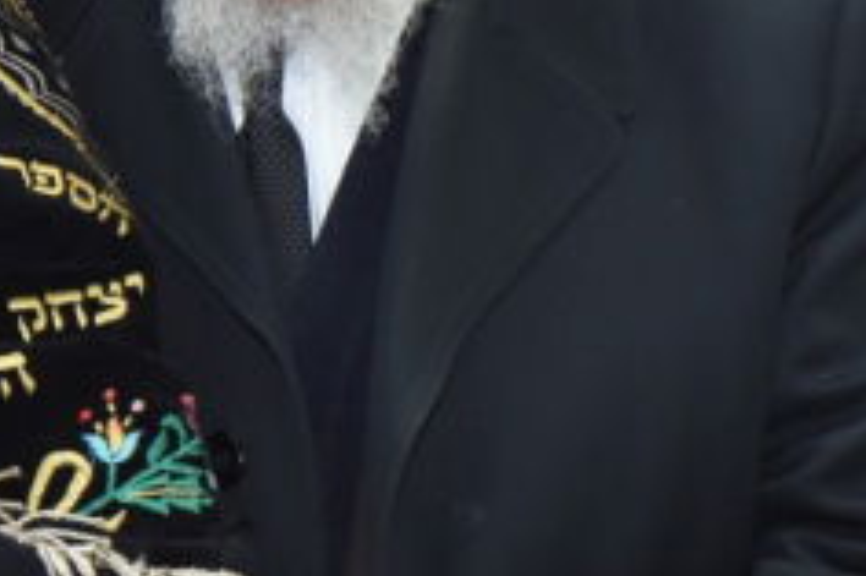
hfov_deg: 6.3
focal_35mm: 326
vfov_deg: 4.2
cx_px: 165
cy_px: 13
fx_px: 7836
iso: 2500
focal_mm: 75
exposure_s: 1/125
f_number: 4.5
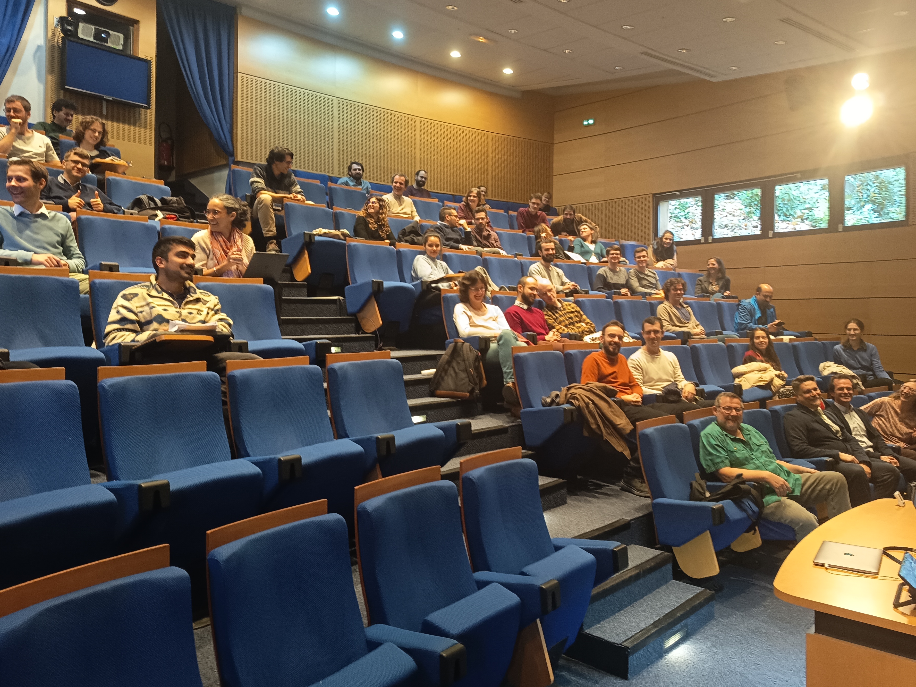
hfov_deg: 65.3
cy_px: 306
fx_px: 714
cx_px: 467
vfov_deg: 51.3
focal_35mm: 27
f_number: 1.7
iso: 1032
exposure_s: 1/25
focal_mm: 5.27
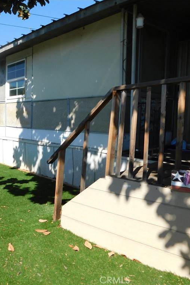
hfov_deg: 39.6
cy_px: 142
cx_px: 39
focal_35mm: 32
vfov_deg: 58.7
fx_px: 253
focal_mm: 4
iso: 125
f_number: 3
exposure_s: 1/1000
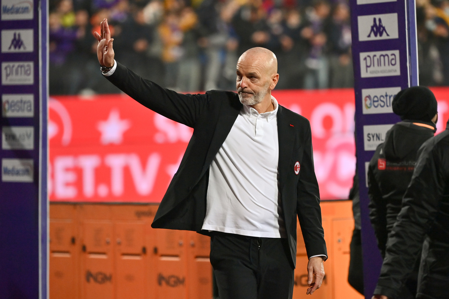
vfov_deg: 5.3
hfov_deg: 7.9
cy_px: 150
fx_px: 3242
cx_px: 224
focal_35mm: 260
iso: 2000
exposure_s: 1/1250
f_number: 4
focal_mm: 260
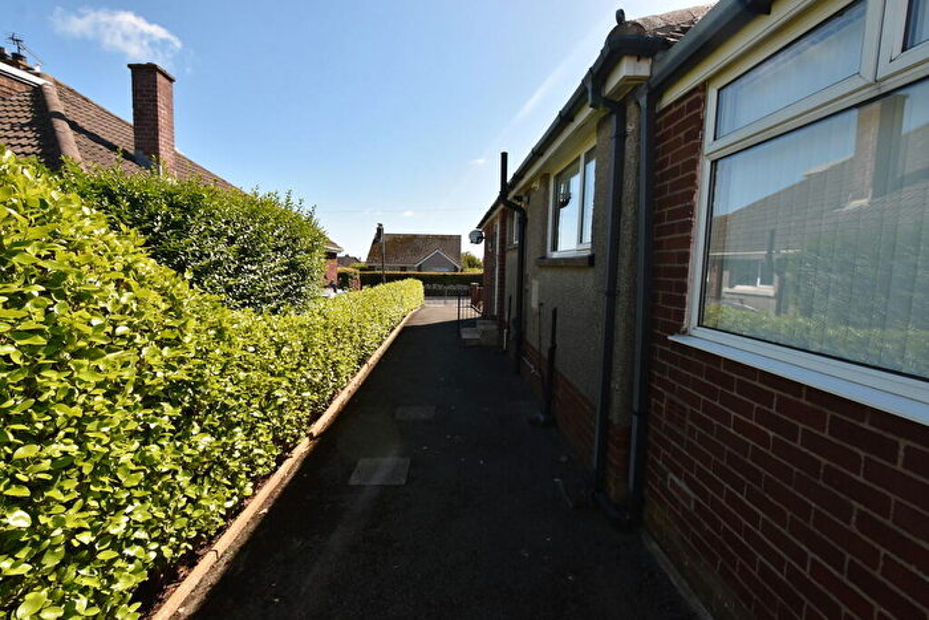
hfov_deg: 100.4
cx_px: 464
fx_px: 387
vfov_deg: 77.4
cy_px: 310
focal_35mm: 15
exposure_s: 1/500
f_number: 8
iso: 320
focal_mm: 10
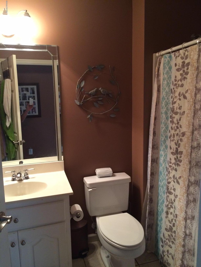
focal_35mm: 29
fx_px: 225
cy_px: 134
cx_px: 100
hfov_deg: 48.2
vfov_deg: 61.7
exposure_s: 1/30
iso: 250
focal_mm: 4.15
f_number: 2.2
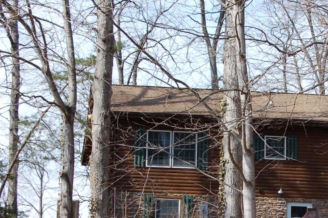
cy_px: 168
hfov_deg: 15.3
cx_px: 293
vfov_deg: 10.3
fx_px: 1211
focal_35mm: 133
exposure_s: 1/200
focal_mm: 46
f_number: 7.1
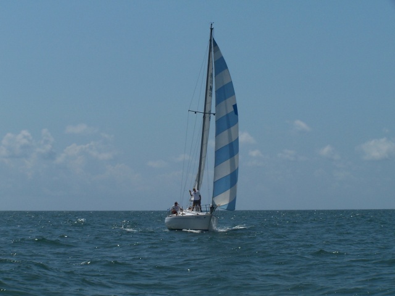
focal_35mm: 105
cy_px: 148
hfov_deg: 18.7
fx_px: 1198
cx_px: 198
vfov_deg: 14.1
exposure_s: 1/1000
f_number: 6.3
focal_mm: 17.5
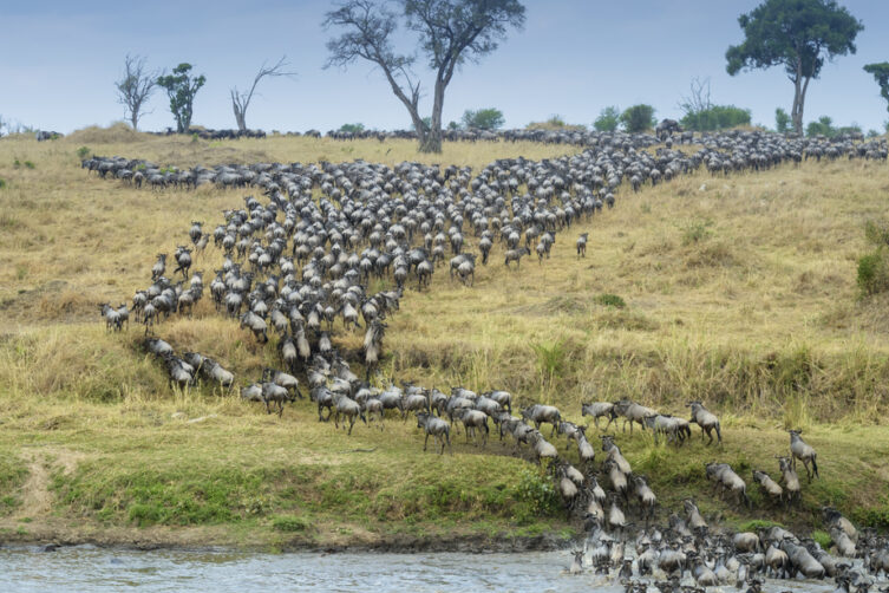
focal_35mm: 136
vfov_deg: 10.1
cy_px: 356
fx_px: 3358
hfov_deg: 15.1
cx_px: 434
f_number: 13
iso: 800
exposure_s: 1/800
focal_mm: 100
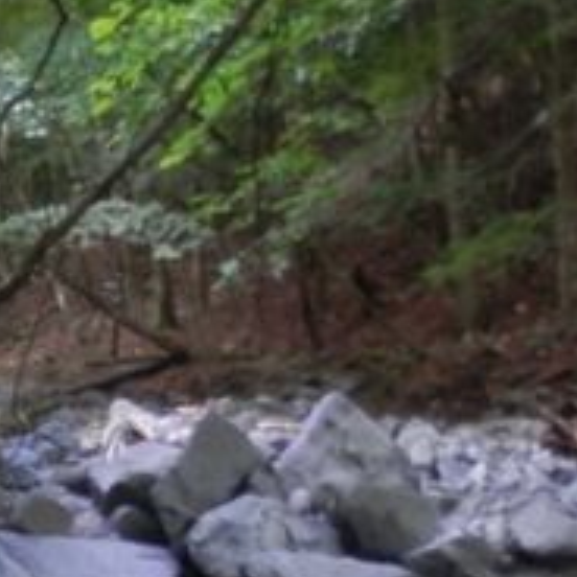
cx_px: -367
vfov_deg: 16.9
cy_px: 787
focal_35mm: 96
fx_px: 1810
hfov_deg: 16.1
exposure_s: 1/15
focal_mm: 4.5
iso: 200
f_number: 3
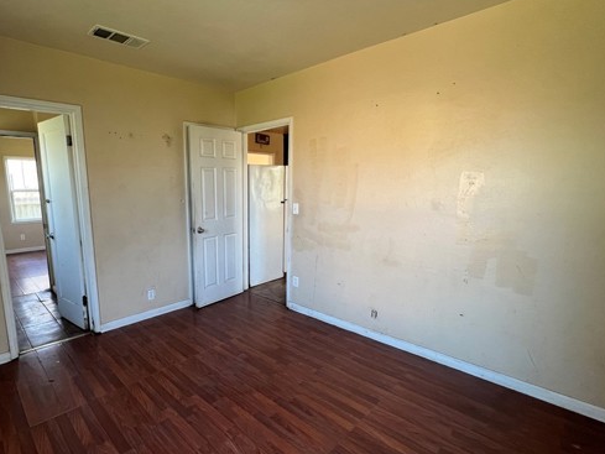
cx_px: 238
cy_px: 238
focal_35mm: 17
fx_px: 297
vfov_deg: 74.7
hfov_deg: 89.7
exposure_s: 1/99
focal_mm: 1.57
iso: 125
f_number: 1.8
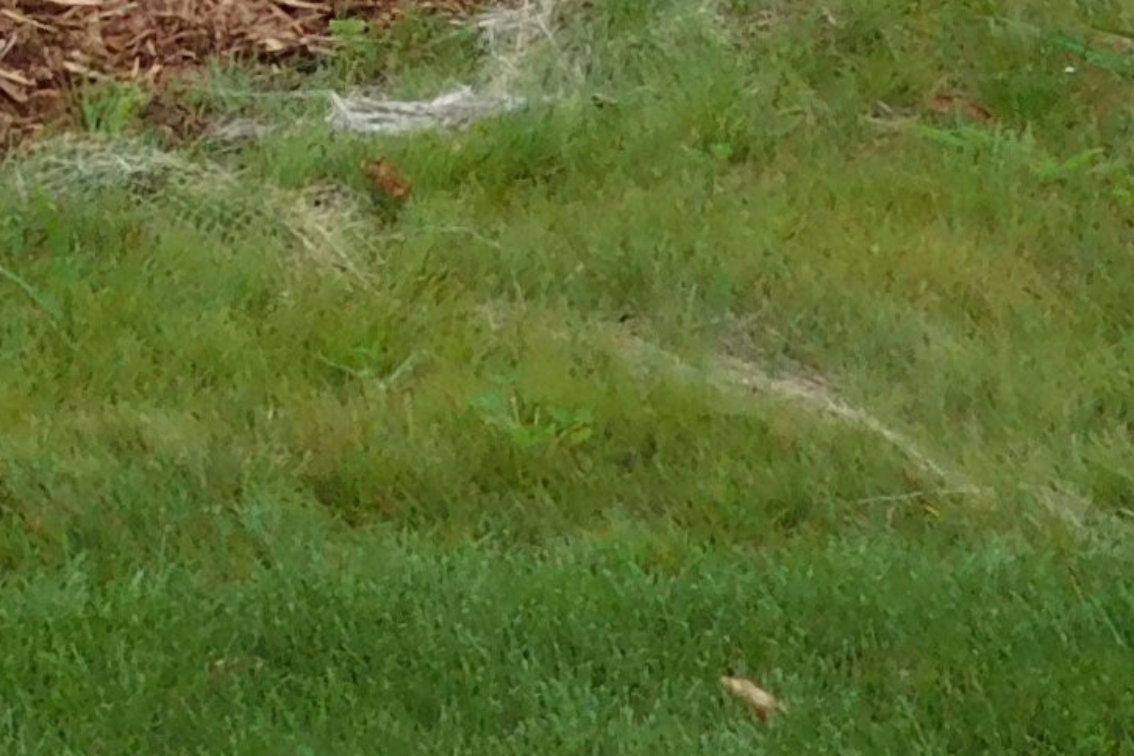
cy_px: -1378
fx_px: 9355
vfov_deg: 4.5
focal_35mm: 297
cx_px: -2134
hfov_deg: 6.4
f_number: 3.7
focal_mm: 8
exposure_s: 1/500
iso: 125
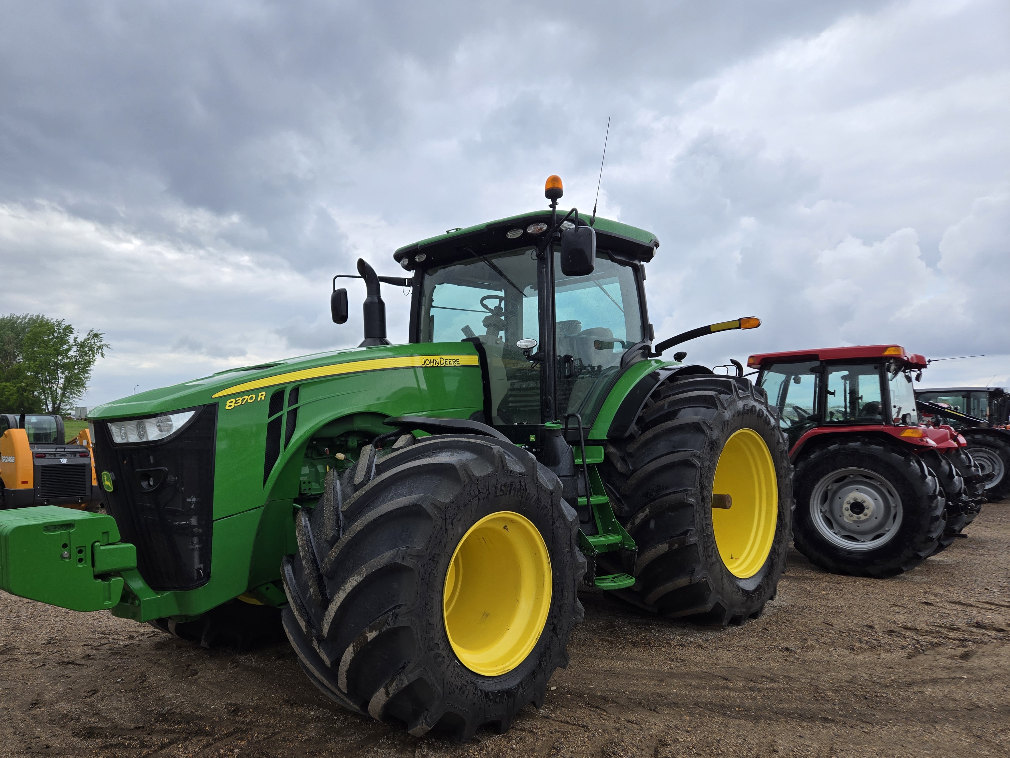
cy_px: 422
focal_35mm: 26
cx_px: 451
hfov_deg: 67.1
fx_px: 759
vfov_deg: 53.0
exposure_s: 1/671
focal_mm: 5.4
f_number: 1.8
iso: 25
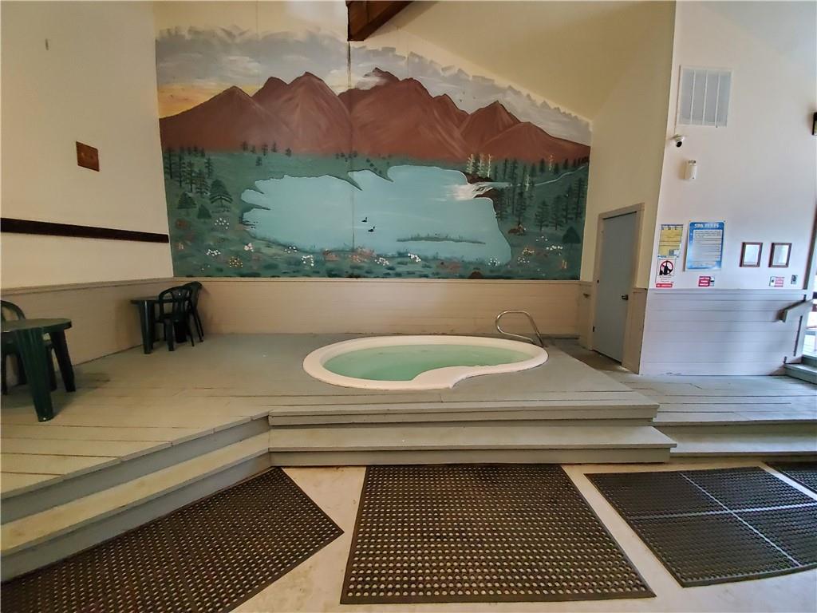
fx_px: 307
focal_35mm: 13
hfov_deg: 106.2
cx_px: 408
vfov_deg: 89.9
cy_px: 306
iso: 1000
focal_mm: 1.8
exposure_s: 1/29
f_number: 2.2
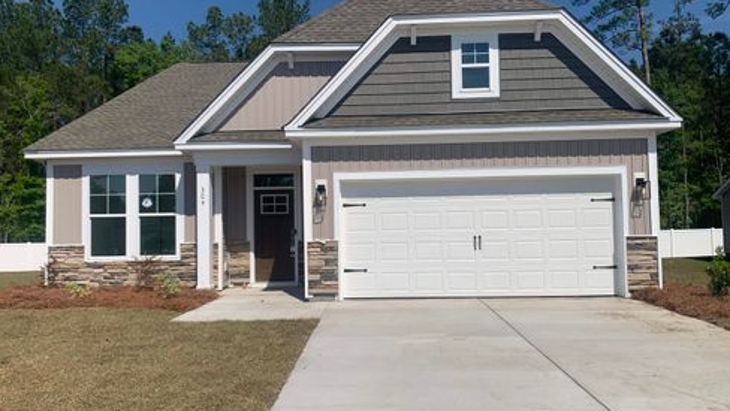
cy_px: 219
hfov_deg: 66.0
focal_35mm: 29
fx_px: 562
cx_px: 361
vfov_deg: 40.2
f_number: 1.8
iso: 25
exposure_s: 1/5405
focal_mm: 4.25
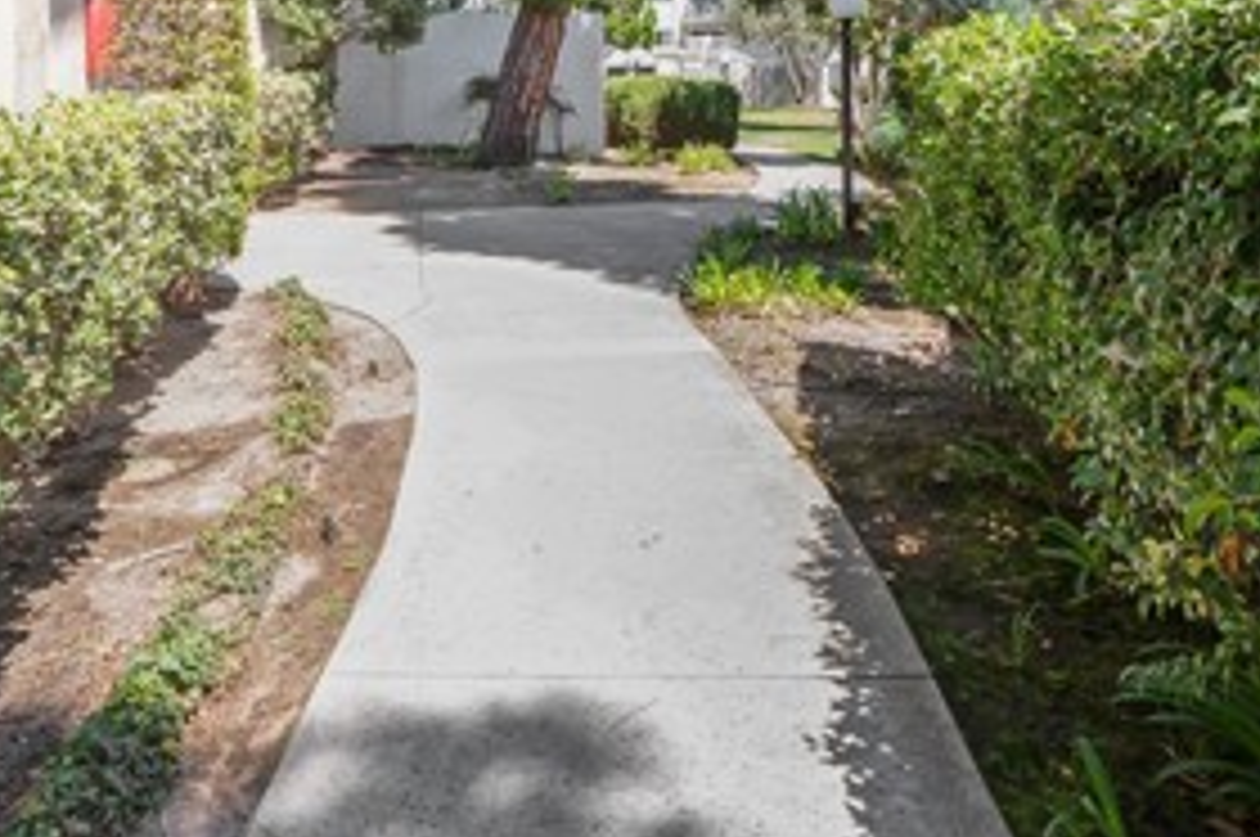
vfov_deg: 38.1
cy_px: 76
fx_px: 1119
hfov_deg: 58.7
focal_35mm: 32
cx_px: 688
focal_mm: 14
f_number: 10
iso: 100
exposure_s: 1/60
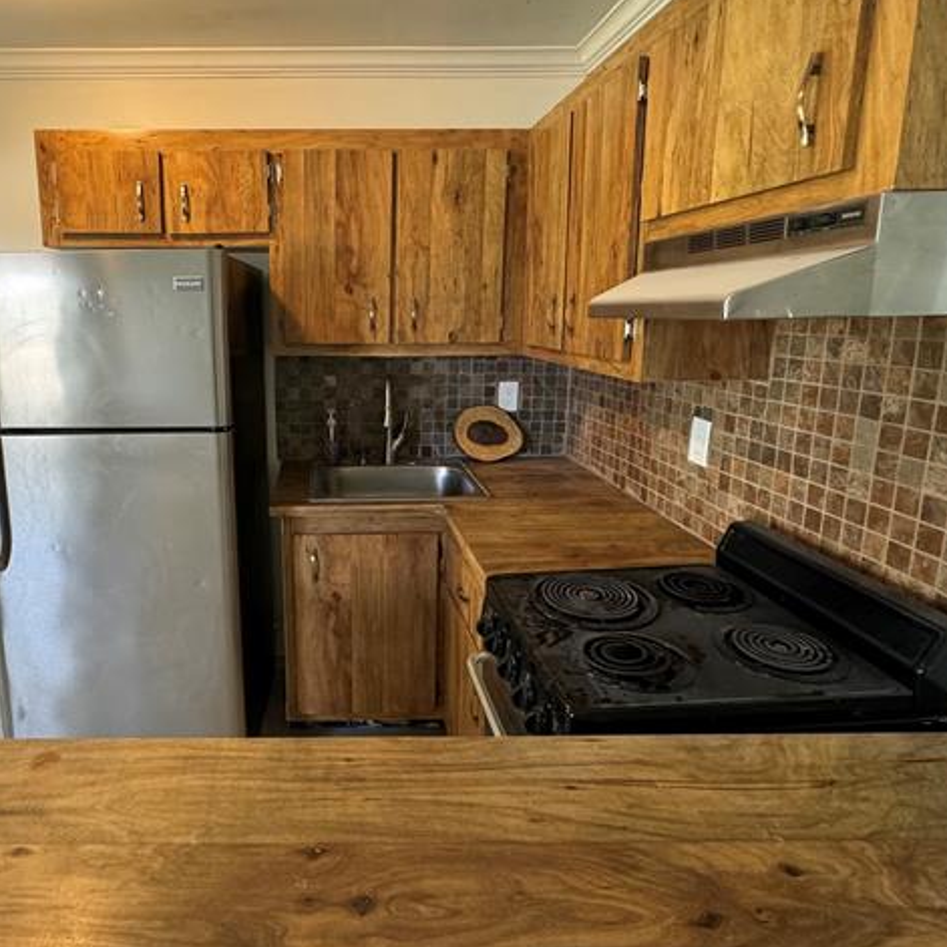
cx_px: 334
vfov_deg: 72.0
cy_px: 430
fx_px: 650
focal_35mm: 21
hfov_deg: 70.5
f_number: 2.2
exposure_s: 1/60
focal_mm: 2.22
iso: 500
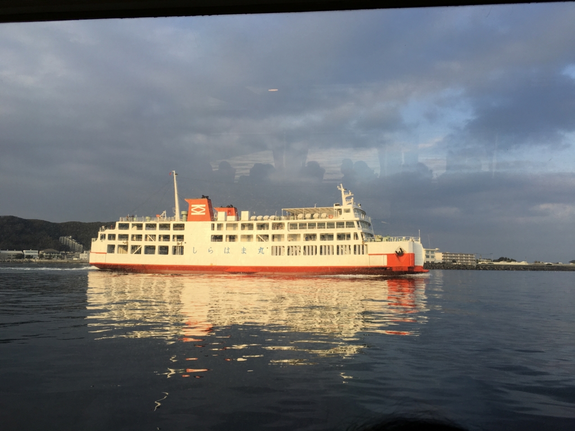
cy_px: 216
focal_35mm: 29
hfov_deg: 61.7
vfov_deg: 48.2
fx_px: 482
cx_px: 288
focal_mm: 4.15
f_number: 2.2
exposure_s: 1/203
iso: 25
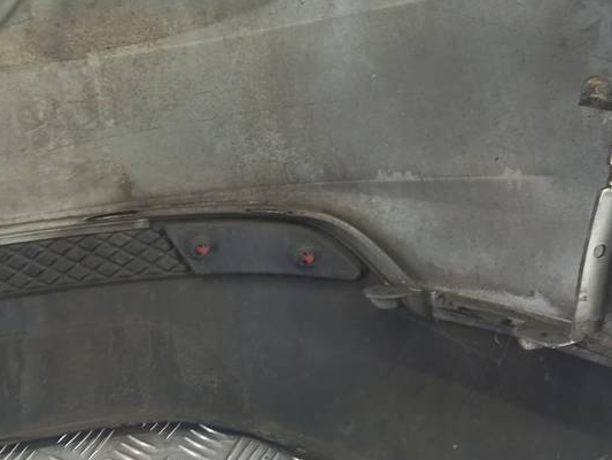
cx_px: 351
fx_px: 849
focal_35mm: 48
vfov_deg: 29.6
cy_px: 91
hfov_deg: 39.6
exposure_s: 1/50
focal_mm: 4.6
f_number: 1.8
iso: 80
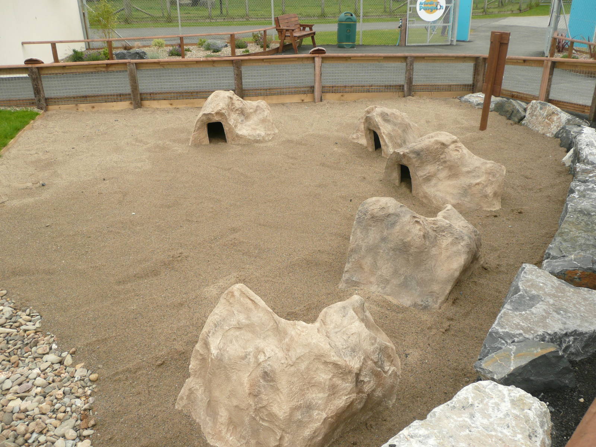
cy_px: 224
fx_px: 499
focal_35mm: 29
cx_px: 298
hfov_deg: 61.7
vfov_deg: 48.2
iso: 100
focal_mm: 4.6
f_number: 3.3
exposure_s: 1/250
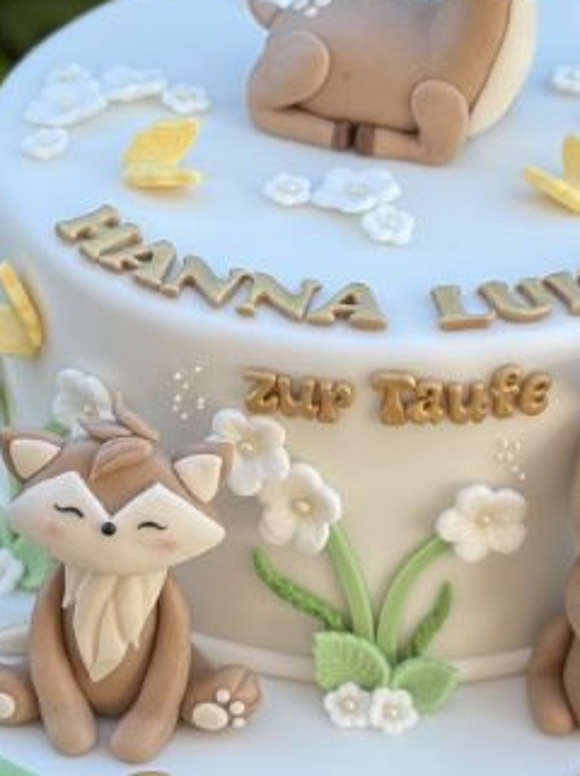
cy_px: 392
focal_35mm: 115
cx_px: 370
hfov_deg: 12.8
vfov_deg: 17.1
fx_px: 2574
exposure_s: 1/578
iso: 64
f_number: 1.78
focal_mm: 6.76
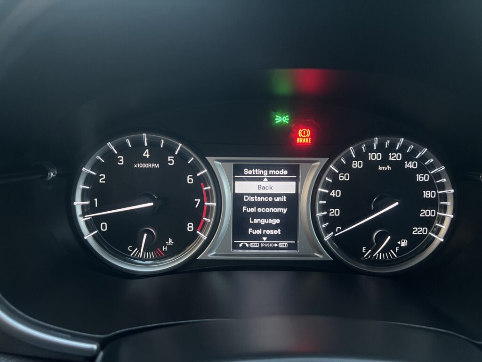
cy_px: 181
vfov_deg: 53.1
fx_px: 362
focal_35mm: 26
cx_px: 241
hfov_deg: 67.3
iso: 500
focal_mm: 5.7
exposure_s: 1/25
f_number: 1.5
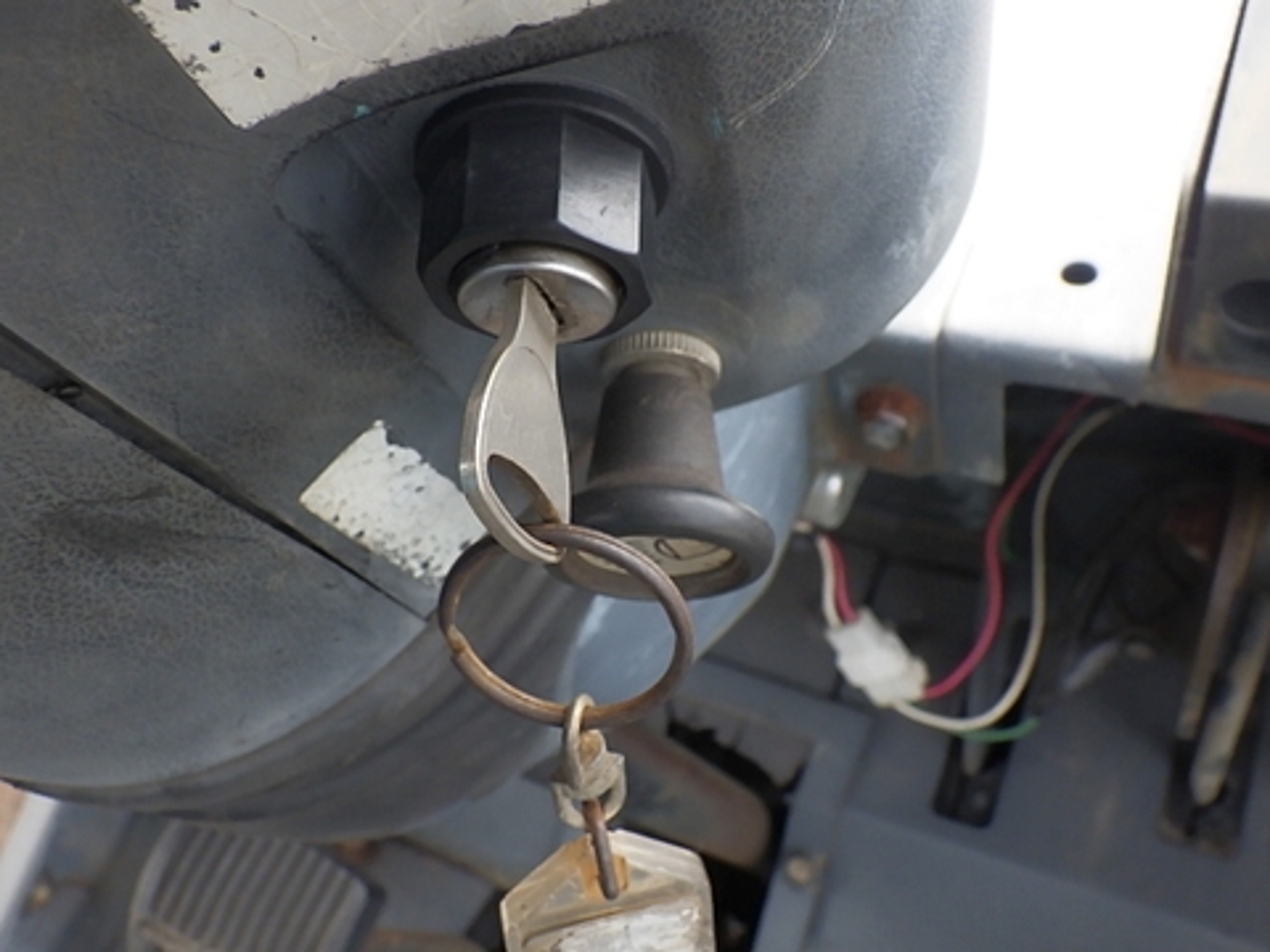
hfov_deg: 54.0
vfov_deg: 41.8
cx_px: 635
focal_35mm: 34
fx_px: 1247
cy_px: 476
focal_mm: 6.1
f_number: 4.6
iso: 250
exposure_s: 1/125
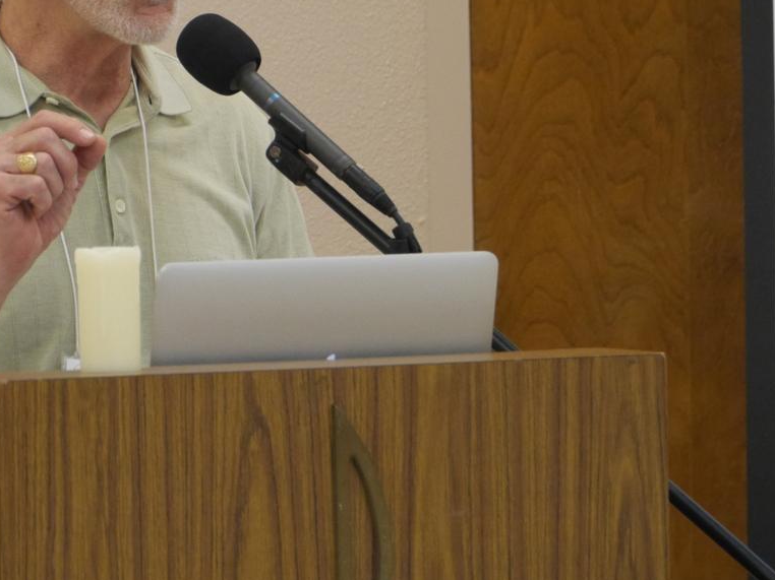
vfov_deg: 3.4
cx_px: 225
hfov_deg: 4.5
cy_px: 156
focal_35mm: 441
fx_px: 9870
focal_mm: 140
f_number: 5.8
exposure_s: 1/100
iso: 2000
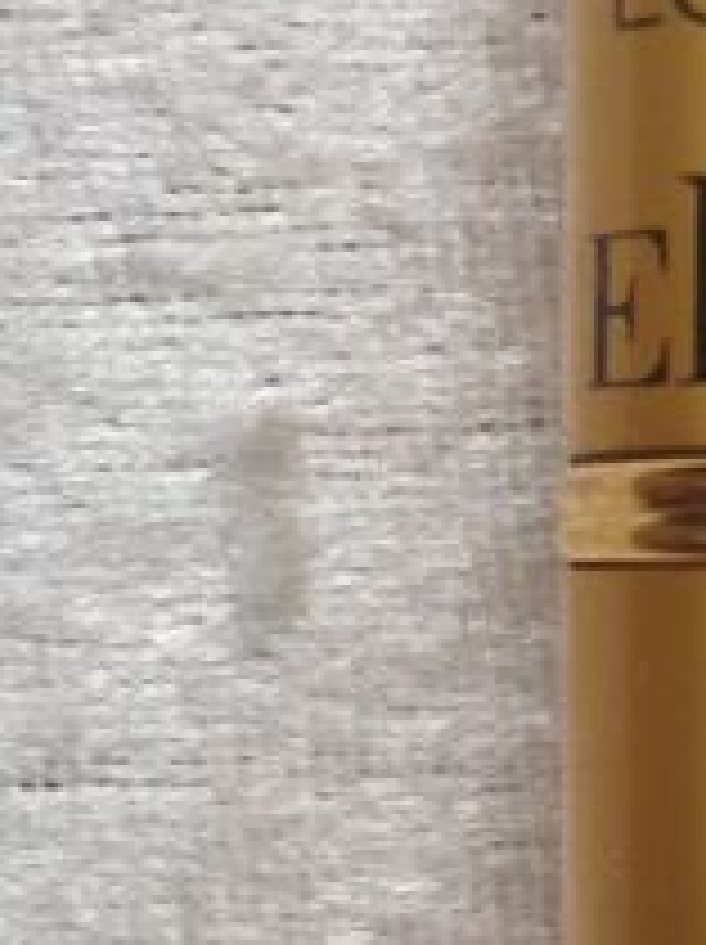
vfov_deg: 18.3
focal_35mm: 107
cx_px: 854
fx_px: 2916
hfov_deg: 13.4
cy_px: 668
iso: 64
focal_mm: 4.28
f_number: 2.4
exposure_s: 1/15
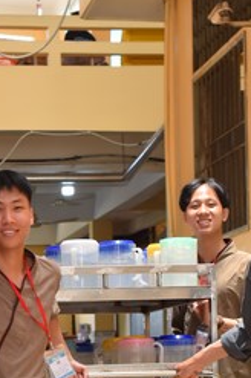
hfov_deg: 10.0
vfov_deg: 14.8
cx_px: 93
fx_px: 1437
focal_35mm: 137
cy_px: 355
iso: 800
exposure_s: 1/100
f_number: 6.3
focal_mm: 52
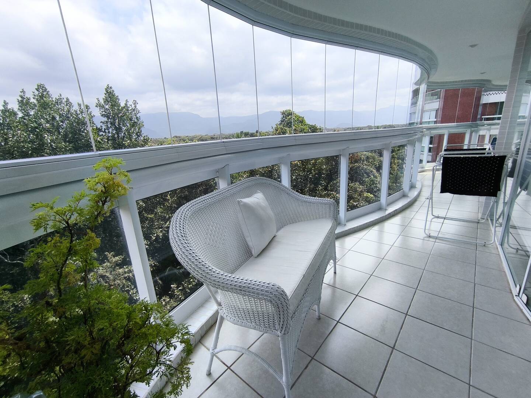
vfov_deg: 78.1
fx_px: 245
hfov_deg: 94.5
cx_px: 266
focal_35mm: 16
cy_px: 199
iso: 50
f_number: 2.2
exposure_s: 1/1186
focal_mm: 1.65
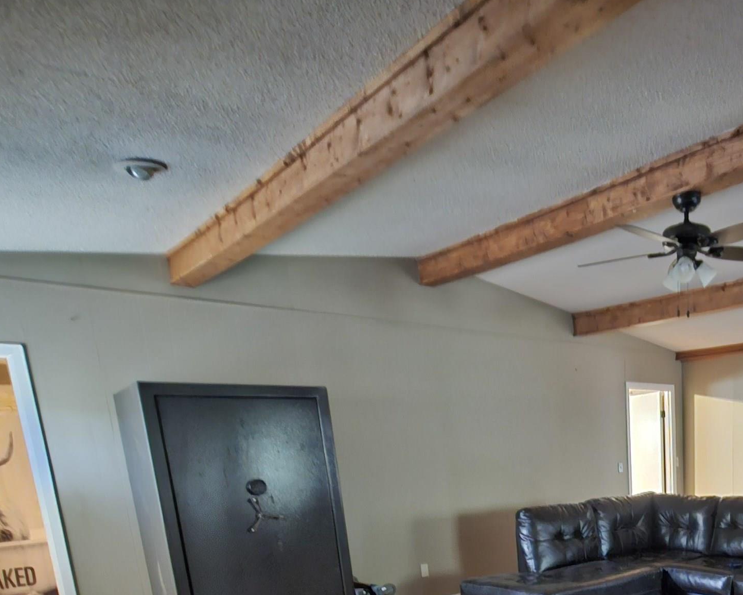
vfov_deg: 45.4
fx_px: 594
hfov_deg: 58.6
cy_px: 588
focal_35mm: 27
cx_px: 607
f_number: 2.2
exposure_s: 1/4.9
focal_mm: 2.2
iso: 1600
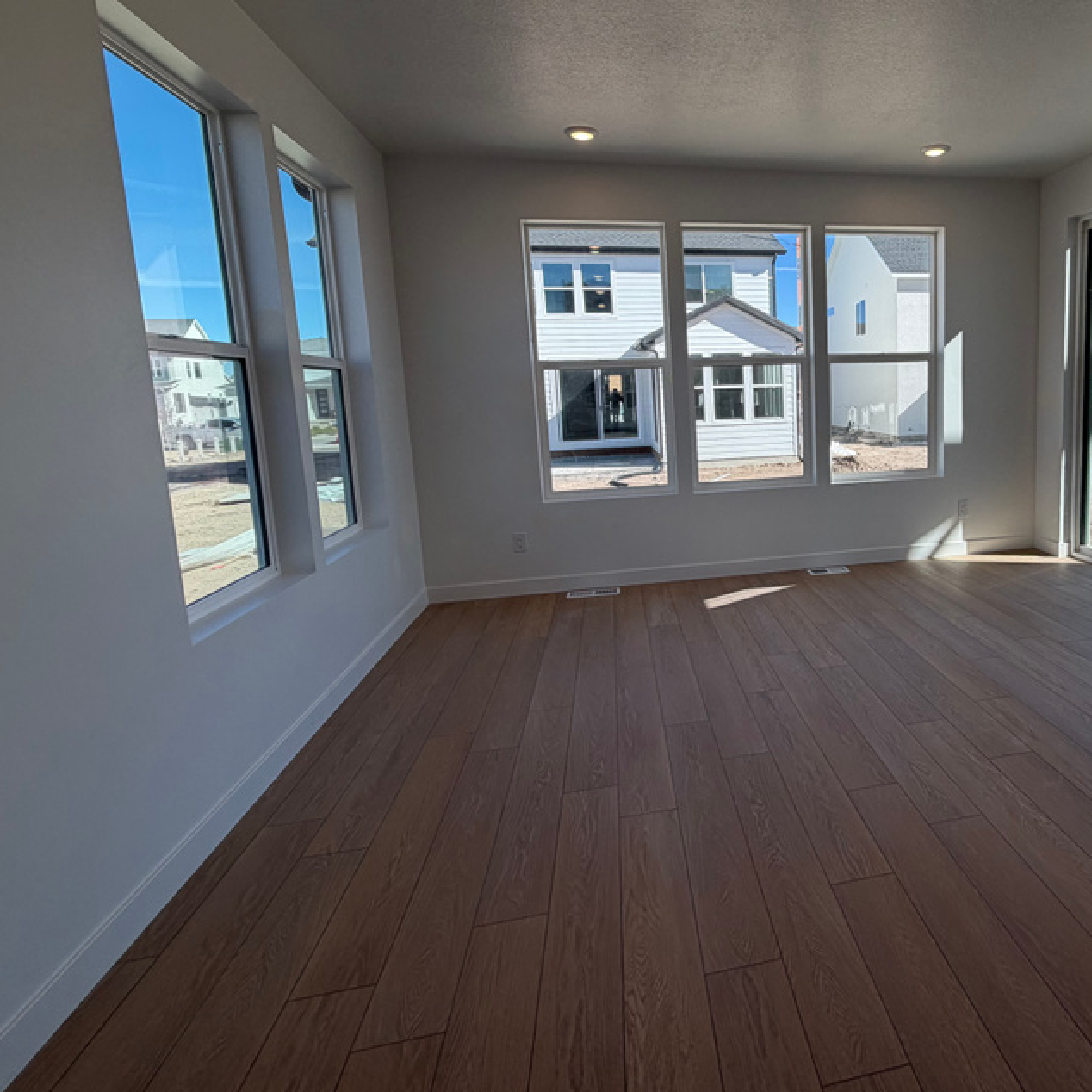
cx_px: 782
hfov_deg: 71.1
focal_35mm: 20
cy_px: 484
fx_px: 714
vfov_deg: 74.6
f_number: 2.2
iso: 50
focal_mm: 2.22
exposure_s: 1/502
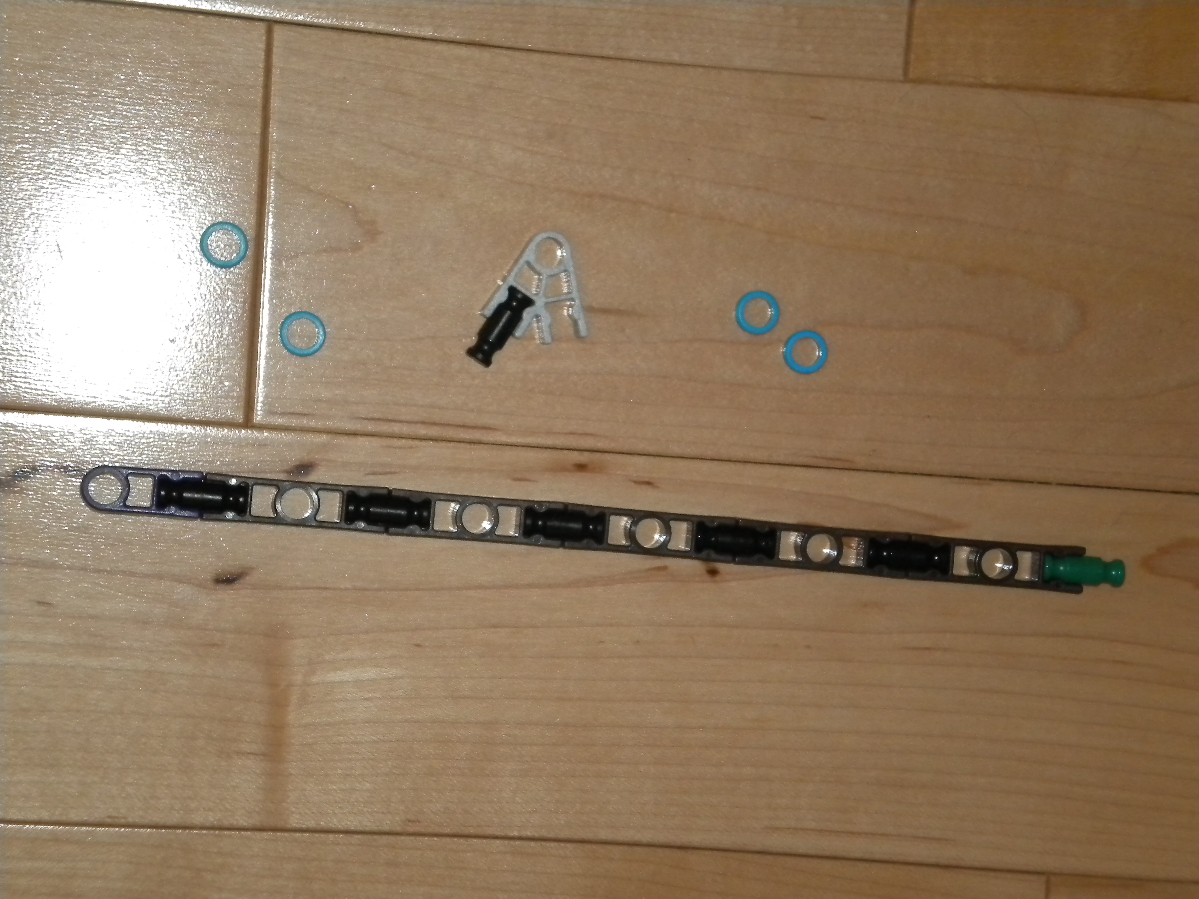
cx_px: 600
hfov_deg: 20.4
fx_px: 3325
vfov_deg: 15.4
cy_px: 450
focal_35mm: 96
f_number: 5.7
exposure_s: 1/60
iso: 400
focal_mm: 17.3
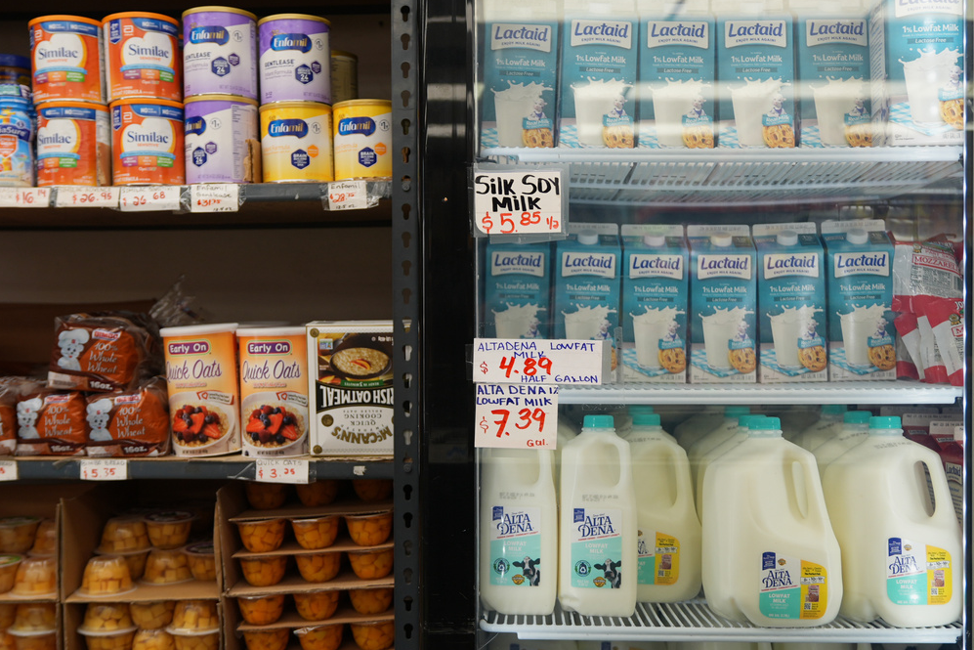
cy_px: 329
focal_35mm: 37
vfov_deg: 36.0
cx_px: 495
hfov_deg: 51.9
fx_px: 1001
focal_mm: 24
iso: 400
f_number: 2.8
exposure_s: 1/250
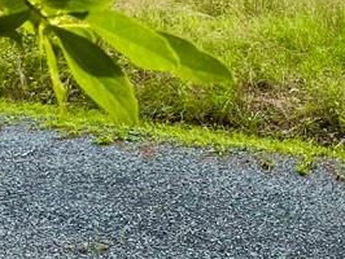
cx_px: 545
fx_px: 998
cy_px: -149
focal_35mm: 100
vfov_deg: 13.8
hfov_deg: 17.3
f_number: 1.6
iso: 32
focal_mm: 4.2
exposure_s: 1/1195
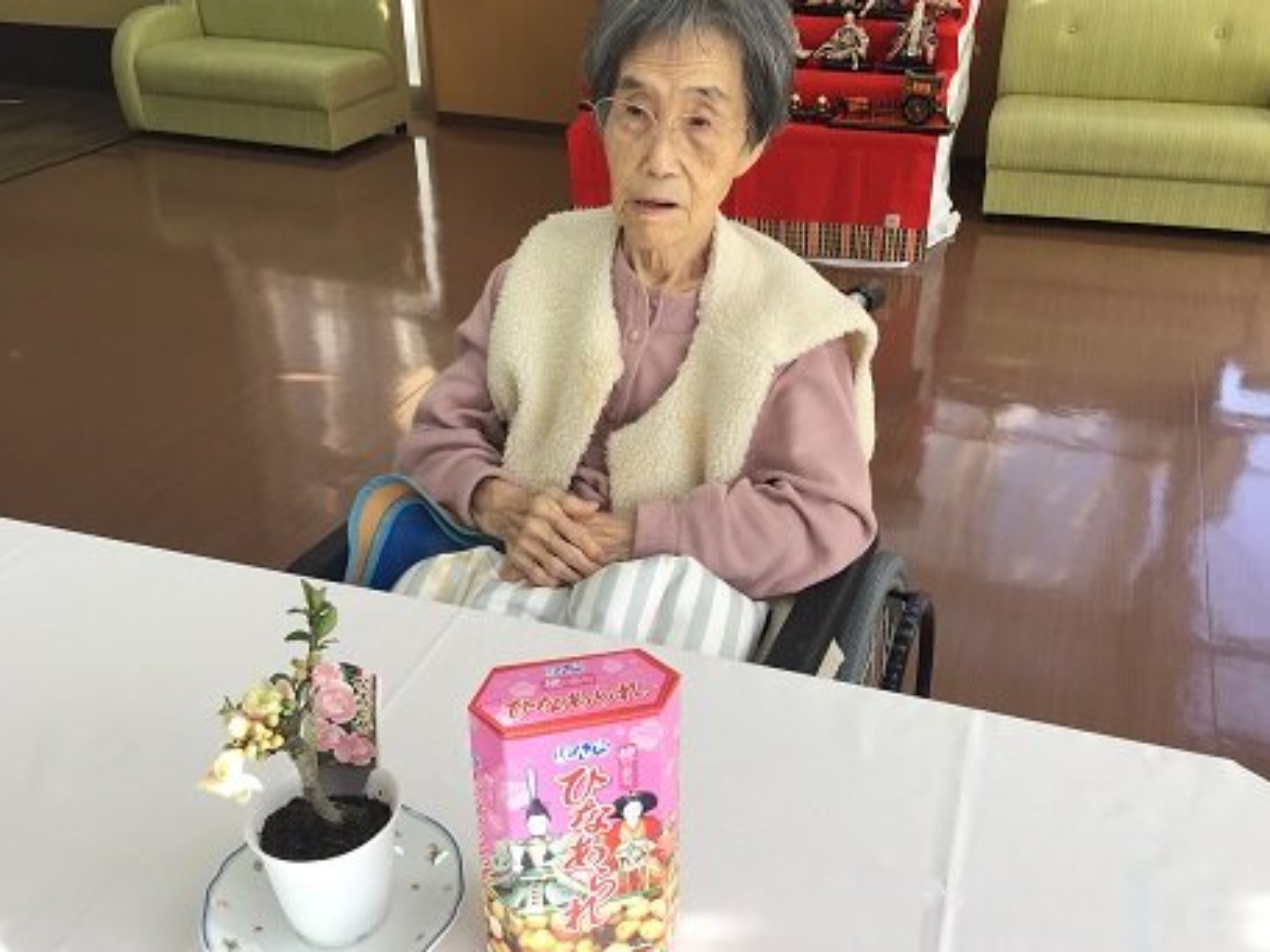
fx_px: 1247
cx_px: 657
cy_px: 477
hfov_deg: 53.9
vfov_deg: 41.8
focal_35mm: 34
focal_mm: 3.3
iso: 40
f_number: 2.4
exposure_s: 1/120
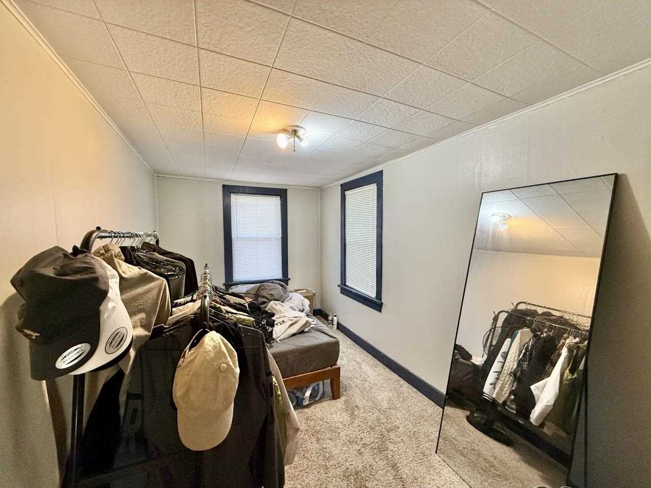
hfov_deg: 102.1
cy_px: 244
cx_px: 326
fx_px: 263
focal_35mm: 14
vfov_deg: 85.7
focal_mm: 2.22
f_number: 2.2
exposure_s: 1/120
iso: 320
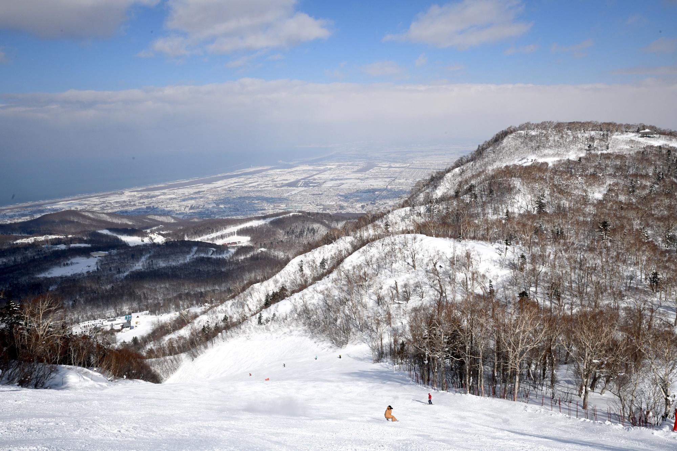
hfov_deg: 63.7
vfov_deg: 45.0
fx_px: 545
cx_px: 338
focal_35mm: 29
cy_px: 226
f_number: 16
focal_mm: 29
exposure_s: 1/1000
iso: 800
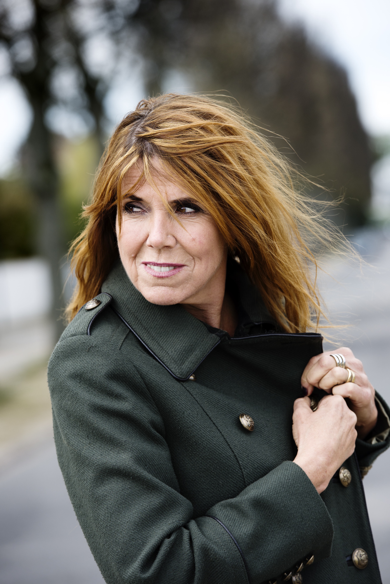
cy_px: 292
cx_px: 195
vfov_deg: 12.4
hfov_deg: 8.3
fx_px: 2679
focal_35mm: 165
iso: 200
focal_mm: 165
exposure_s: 1/640
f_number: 5.6
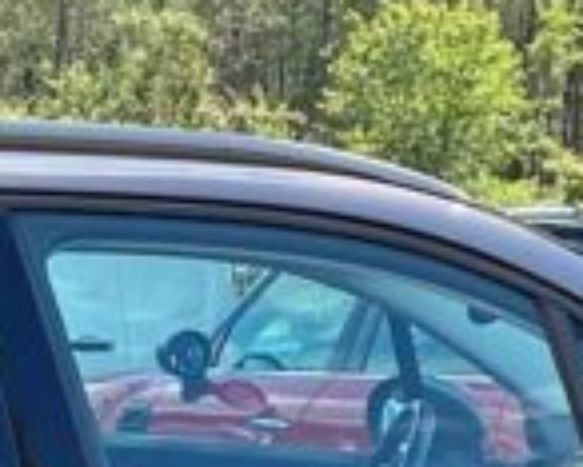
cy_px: 786
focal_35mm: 139
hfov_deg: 13.8
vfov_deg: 10.6
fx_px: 2400
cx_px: 180
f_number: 1.8
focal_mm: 4.25
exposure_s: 1/585
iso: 32
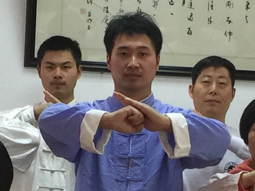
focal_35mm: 194
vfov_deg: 7.6
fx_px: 1429
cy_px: 244
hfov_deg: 10.2
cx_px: 145
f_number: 2.2
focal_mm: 4.15
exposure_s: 1/17
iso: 40
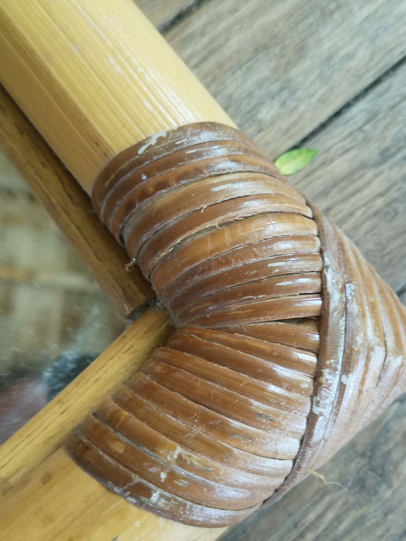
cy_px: 270
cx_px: 203
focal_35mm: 34
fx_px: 532
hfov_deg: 41.8
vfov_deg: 54.0
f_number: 1.8
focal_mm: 3.95
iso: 100
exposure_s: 1/50
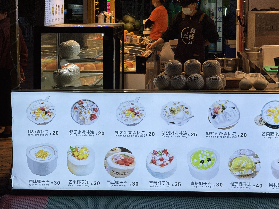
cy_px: 104
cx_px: 140
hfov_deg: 16.4
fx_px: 967
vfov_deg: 12.3
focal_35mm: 120
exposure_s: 1/136
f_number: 2.8
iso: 32
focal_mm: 15.66
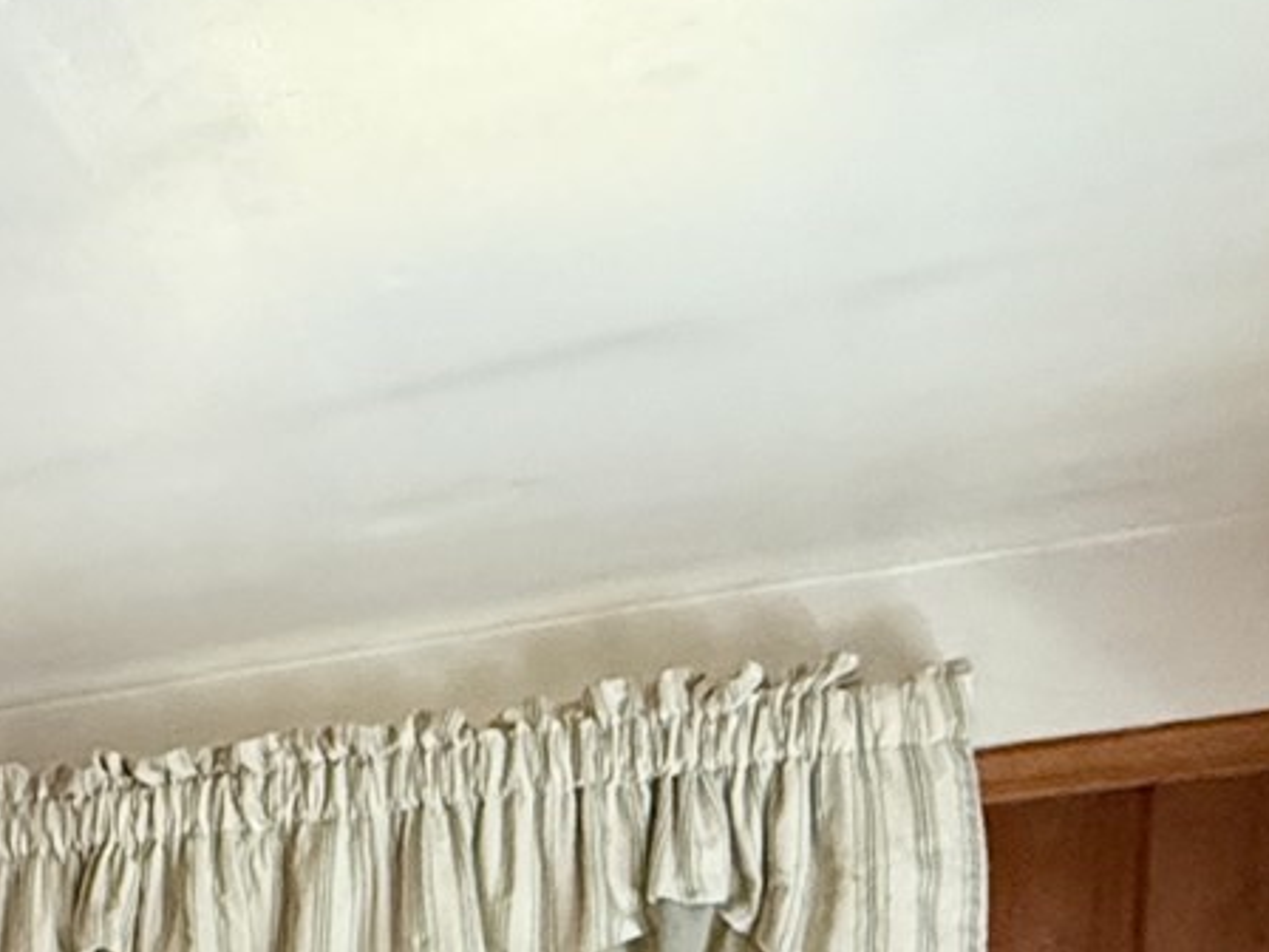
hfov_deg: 20.5
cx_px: -1051
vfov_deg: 19.4
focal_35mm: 64
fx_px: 2346
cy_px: 1499
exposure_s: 1/120
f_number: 2.2
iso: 500
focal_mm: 2.22
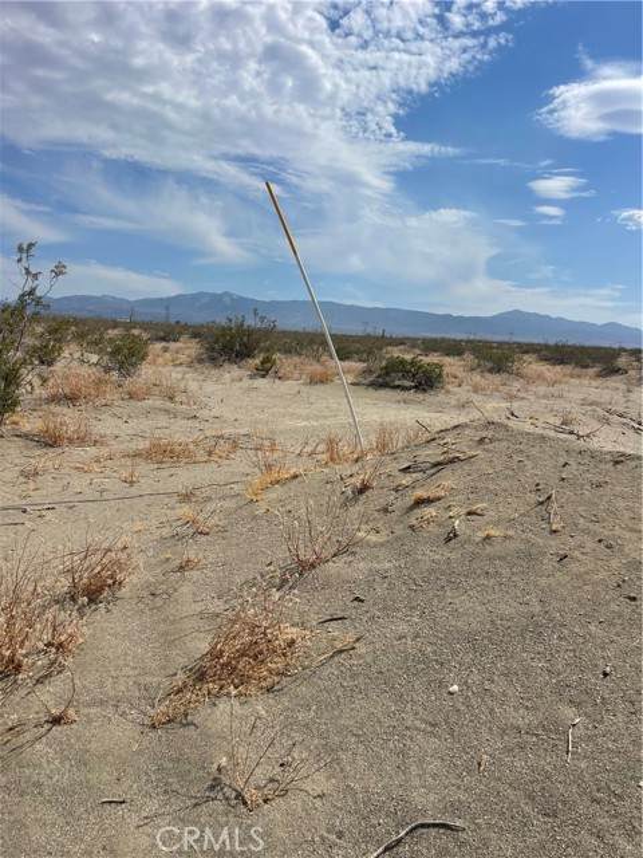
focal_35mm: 26
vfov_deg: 67.3
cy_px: 429
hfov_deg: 53.1
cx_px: 322
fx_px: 644
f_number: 1.6
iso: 32
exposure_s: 1/9174
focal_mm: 5.1
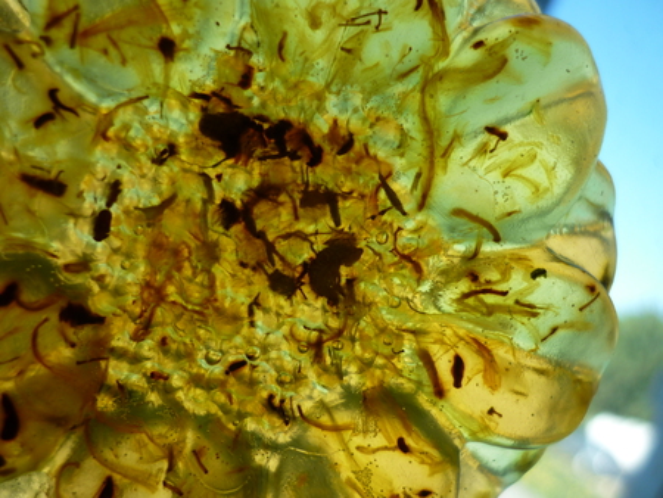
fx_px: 632
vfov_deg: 43.0
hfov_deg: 55.3
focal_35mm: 33
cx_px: 332
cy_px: 249
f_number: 2.8
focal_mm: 5.5
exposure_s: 1/250
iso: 80
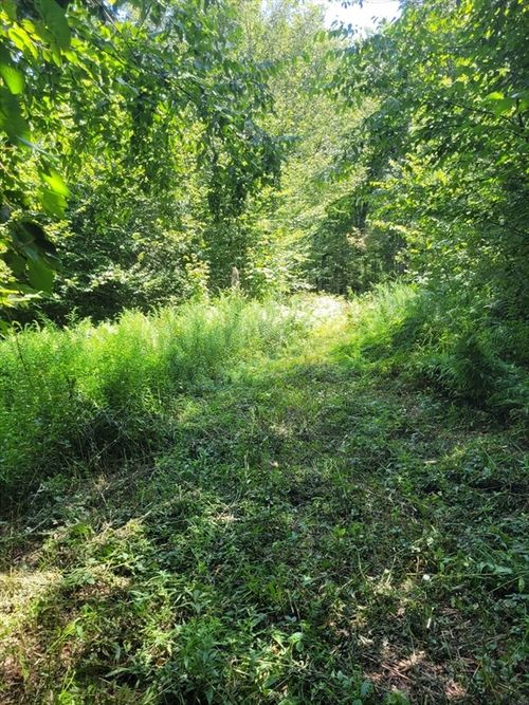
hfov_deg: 53.0
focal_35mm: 26
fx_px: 530
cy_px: 352
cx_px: 264
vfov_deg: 67.3
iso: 40
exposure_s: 1/229
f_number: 1.8
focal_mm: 5.4
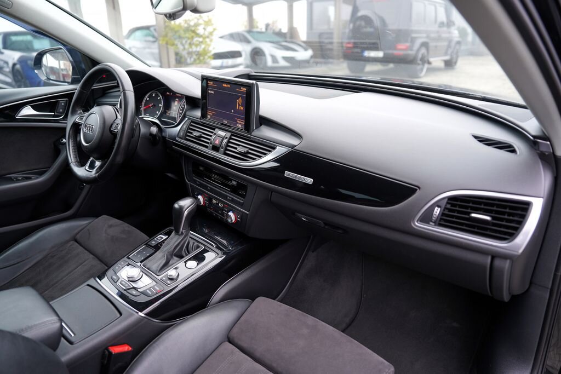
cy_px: 187
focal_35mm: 24
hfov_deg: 73.7
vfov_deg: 53.1
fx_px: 374
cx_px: 280
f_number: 2.8
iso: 160
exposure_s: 1/30
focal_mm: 24
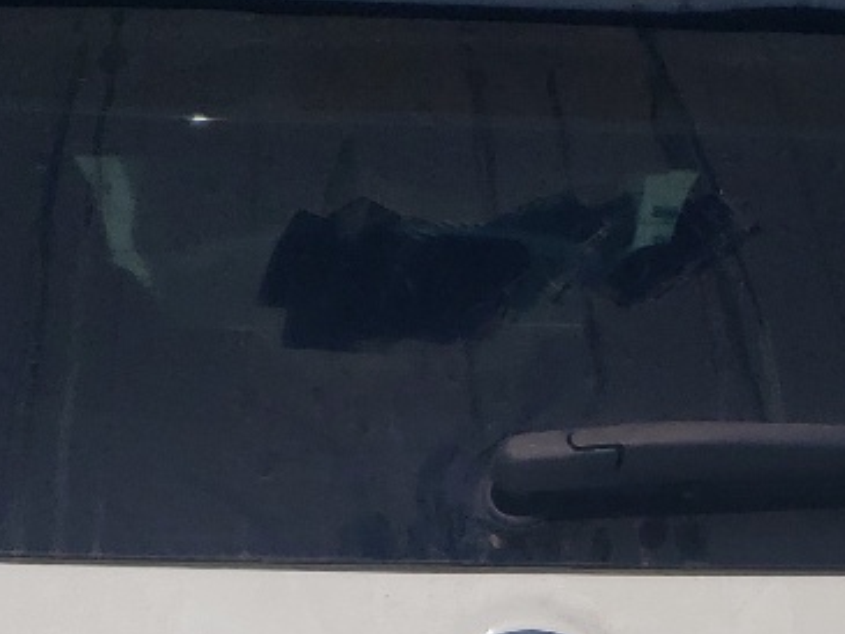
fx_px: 2784
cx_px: 491
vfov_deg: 12.4
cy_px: 930
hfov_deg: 17.3
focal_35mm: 114
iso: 51
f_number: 1.5
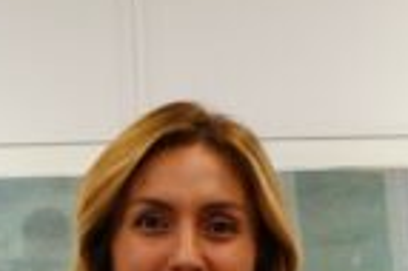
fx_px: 2026
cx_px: 648
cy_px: 592
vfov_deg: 7.3
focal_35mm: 179
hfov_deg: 11.0
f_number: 2.8
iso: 1000
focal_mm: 17
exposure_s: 1/200
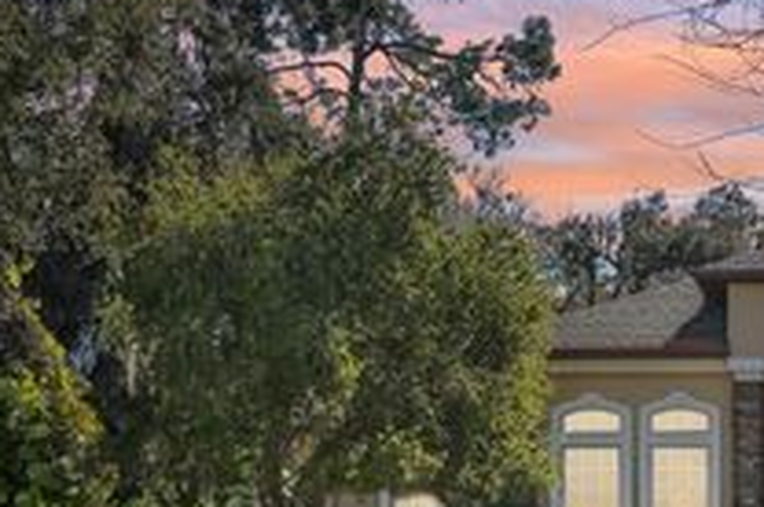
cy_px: 498
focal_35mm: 65
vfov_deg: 20.2
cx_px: 878
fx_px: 1377
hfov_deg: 27.8
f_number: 8
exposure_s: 1/800
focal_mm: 27
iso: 400
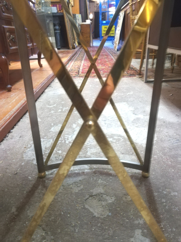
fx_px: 181
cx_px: 90
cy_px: 121
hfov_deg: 53.1
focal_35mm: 26
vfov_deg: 67.3
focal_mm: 3.83
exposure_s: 1/14.3
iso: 1000
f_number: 2.2
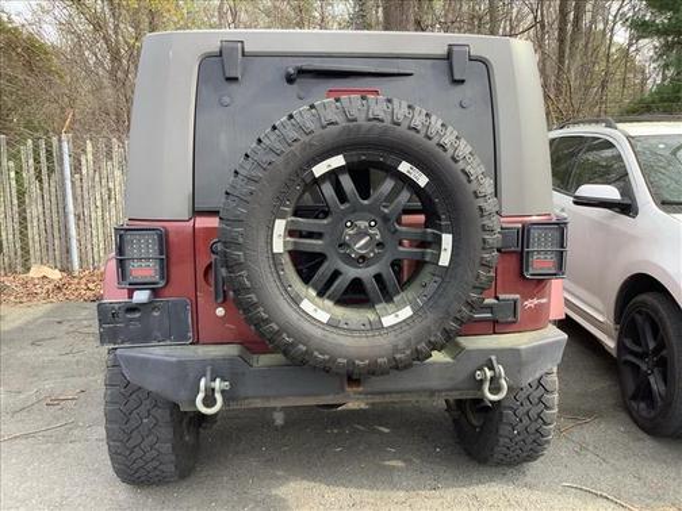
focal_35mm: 31
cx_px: 341
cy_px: 256
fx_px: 611
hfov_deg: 58.4
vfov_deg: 45.4
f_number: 2.4
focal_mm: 3.3
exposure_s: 1/120
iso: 25
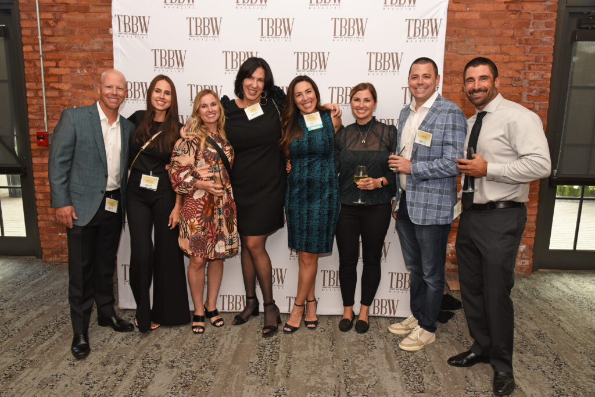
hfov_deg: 73.7
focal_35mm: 24
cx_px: 298
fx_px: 397
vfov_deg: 53.1
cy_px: 198
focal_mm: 24
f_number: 8
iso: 1000
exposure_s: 1/60
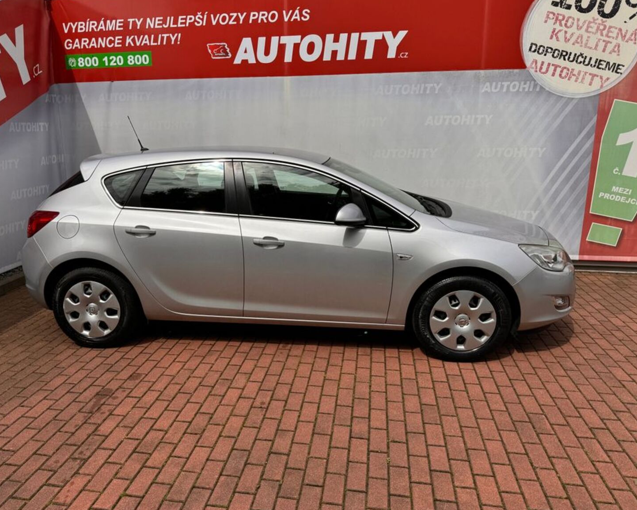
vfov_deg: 54.9
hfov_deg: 65.9
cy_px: 248
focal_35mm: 26
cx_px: 294
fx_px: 490
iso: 80
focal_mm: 6.76
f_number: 1.78
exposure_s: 1/6410
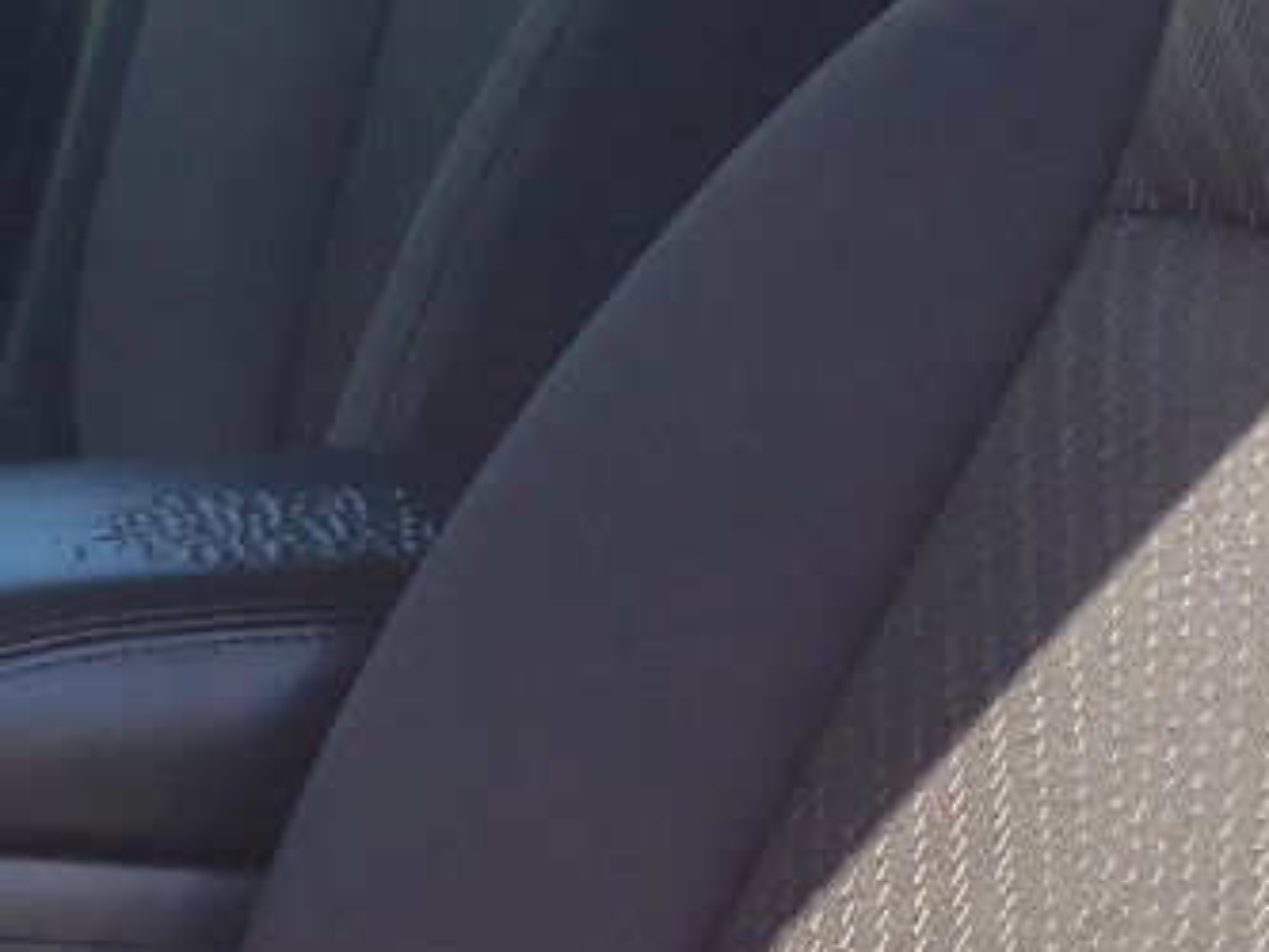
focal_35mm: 125
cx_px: -854
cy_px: 1062
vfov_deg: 11.7
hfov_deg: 14.3
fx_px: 4584
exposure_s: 1/526
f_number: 1.5
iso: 50
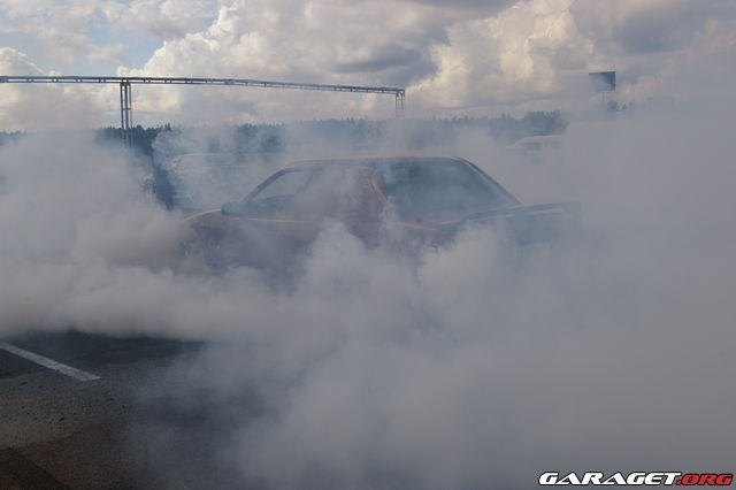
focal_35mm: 50
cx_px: 368
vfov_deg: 27.2
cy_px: 245
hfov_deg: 40.0
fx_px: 1011
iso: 200
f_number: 13
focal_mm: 33
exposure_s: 1/250
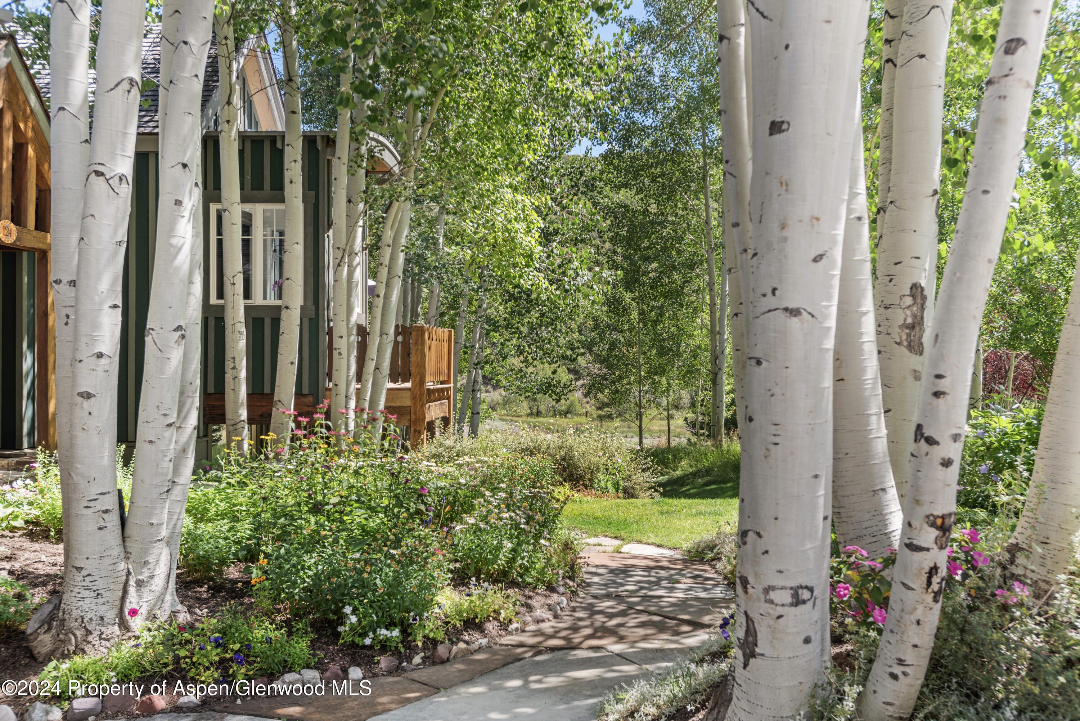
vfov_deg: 41.1
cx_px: 540
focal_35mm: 32
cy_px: 360
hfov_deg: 58.7
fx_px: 960
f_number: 7.1
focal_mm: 32
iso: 160
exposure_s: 1/60
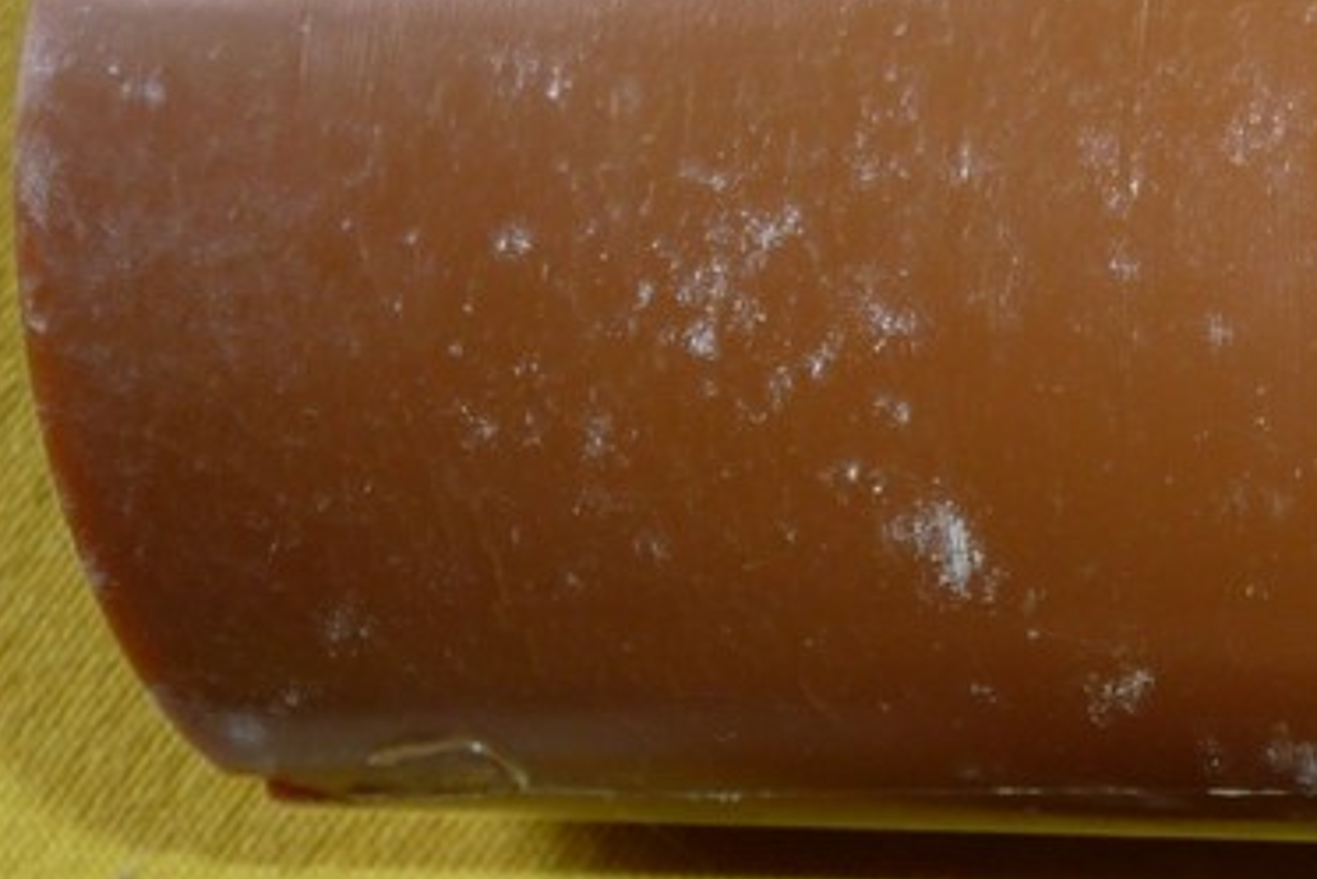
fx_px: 2891
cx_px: 1626
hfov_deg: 23.3
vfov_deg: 16.5
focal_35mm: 79
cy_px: 1066
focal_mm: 4.7
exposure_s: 1/30
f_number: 3.3
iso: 100
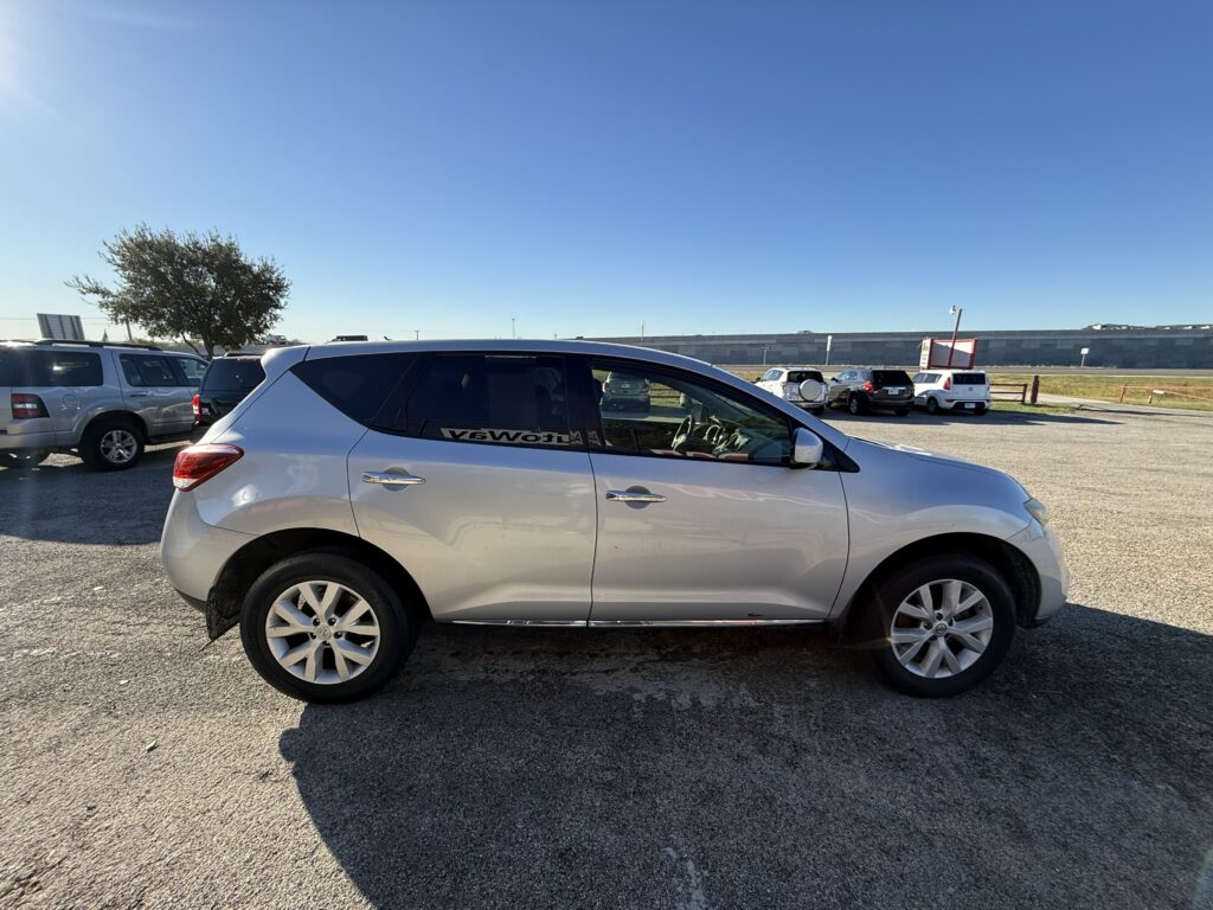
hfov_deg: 102.1
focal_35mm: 14
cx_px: 606
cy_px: 455
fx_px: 491
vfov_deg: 85.7
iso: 50
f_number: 2.2
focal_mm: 2.22
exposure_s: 1/1259
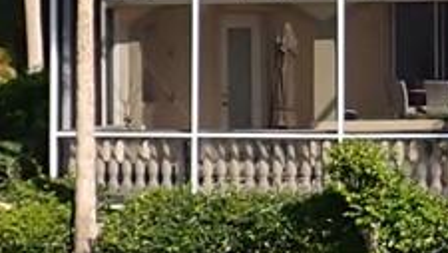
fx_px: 3317
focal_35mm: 279
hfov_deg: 7.6
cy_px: -92
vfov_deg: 4.3
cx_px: 697
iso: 100
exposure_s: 1/800
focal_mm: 6.37
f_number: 3.5
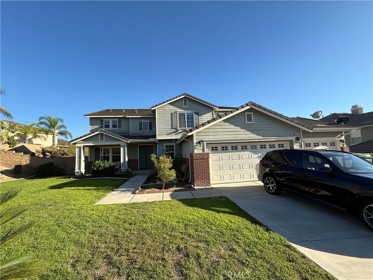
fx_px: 151
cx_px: 186
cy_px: 140
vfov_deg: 85.7
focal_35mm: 14
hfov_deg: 102.1
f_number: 2.2
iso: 50
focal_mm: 2.22
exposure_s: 1/928
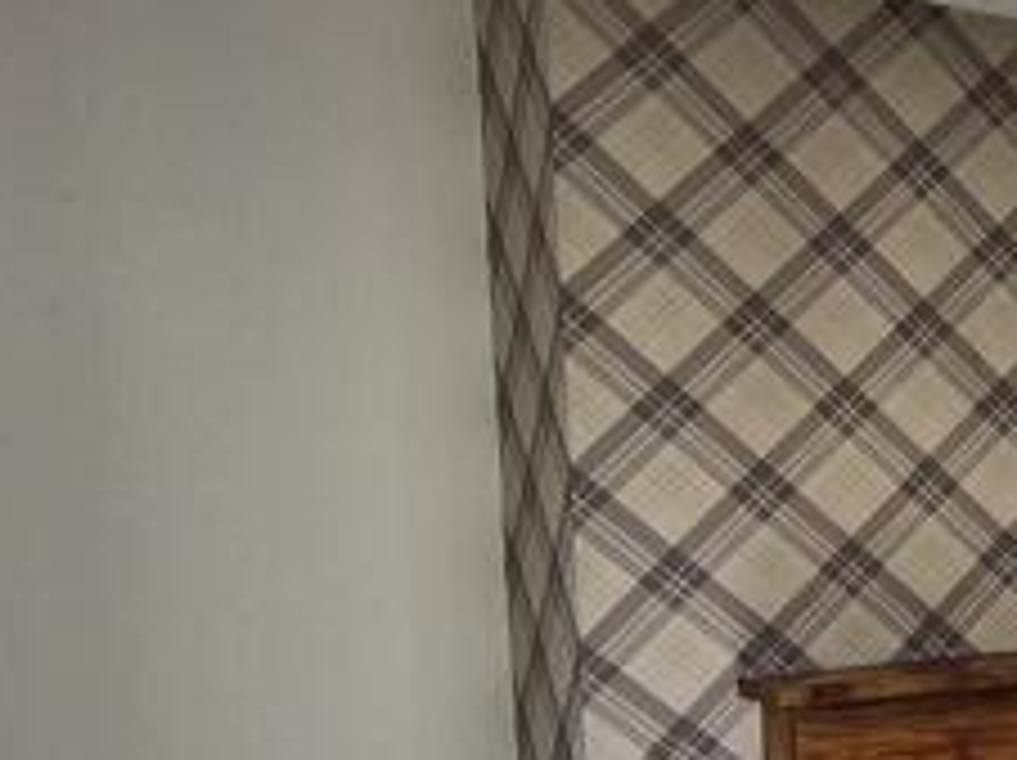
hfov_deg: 23.7
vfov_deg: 24.5
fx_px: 1732
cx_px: 1634
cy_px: 562
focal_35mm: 59
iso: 50
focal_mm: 1.74
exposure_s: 1/210
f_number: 2.2
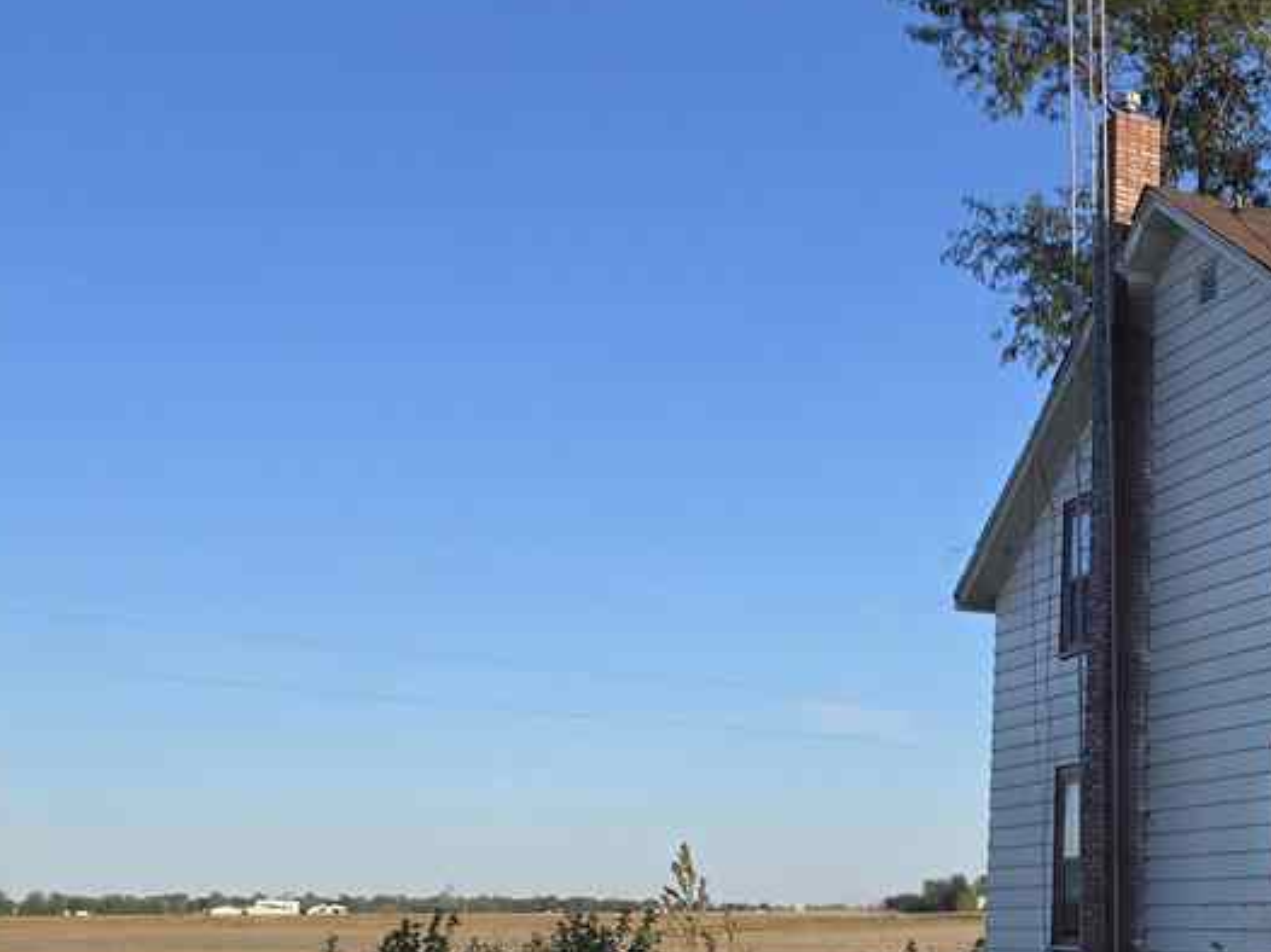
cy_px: 672
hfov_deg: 30.3
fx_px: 2055
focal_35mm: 56
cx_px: 1440
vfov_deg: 25.9
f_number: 1.7
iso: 12
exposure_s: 1/545
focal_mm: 6.3
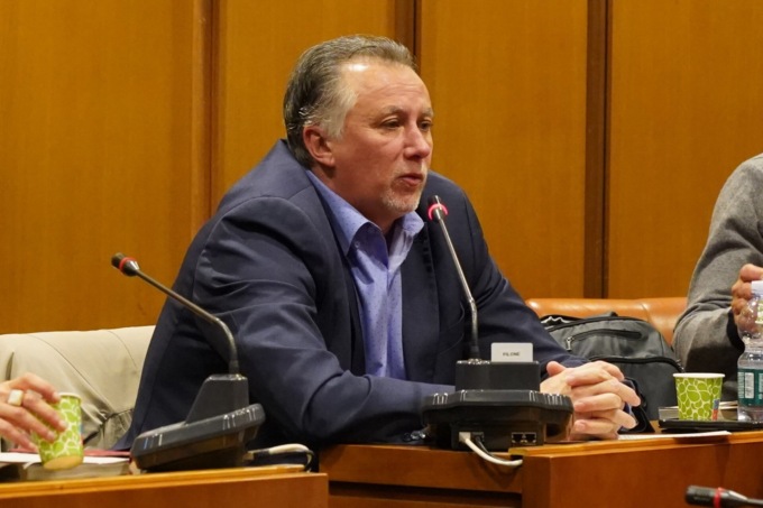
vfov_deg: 13.0
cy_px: 254
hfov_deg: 19.5
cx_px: 382
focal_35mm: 105
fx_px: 2225
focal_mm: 105
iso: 8000
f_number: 5.6
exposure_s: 1/200
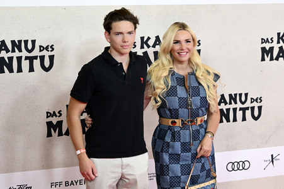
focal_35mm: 75
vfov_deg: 18.2
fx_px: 591
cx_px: 142
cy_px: 94
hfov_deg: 27.0
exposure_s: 1/160
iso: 1000
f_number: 5.6
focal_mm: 75
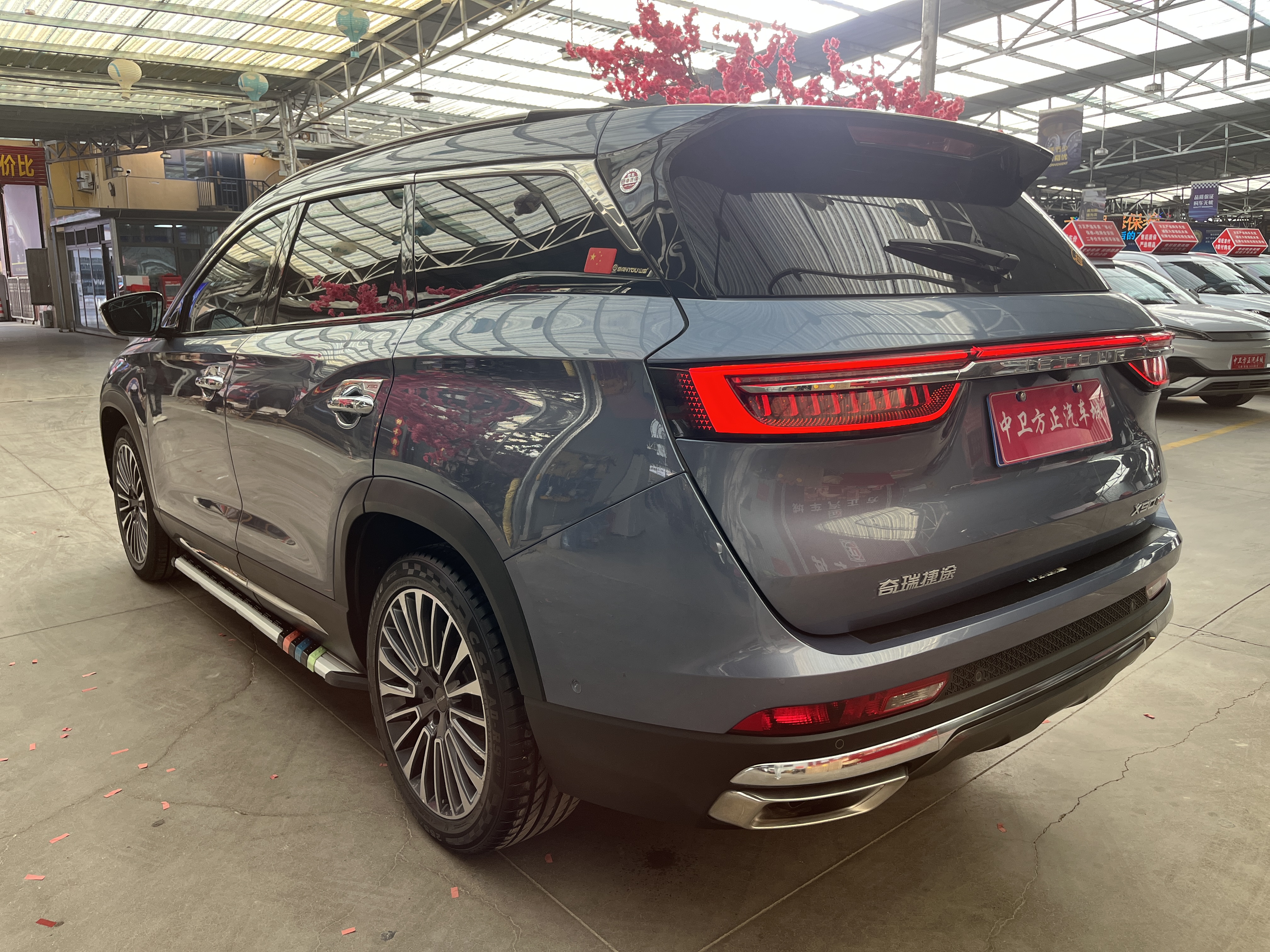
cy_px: 476
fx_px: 954
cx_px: 635
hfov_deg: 67.3
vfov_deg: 53.1
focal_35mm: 26
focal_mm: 5.1
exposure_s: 1/121
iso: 80
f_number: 1.6
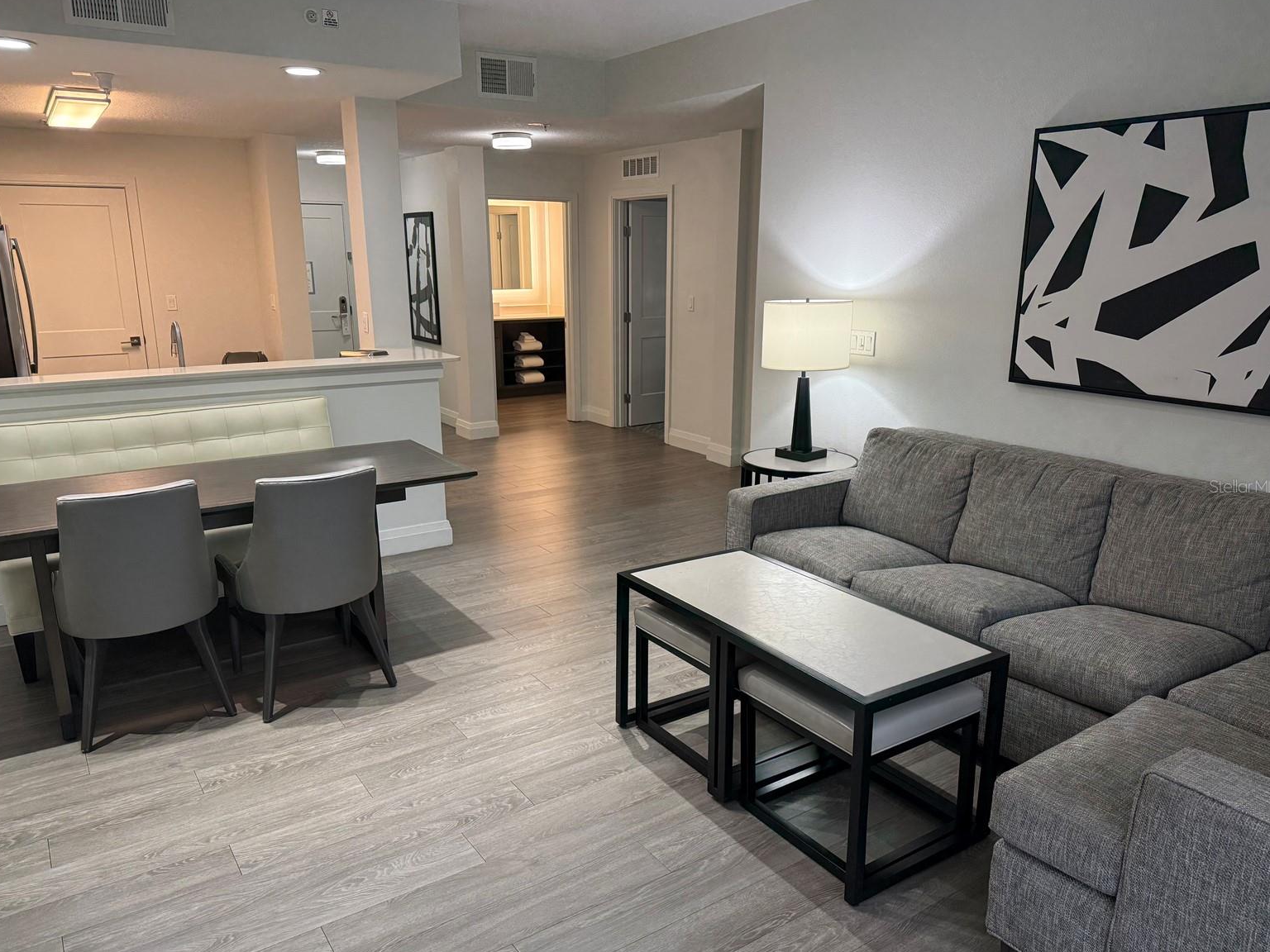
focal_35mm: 25
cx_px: 626
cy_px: 486
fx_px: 917
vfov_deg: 54.9
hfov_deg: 69.4
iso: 320
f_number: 1.78
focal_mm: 6.76
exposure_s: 1/120
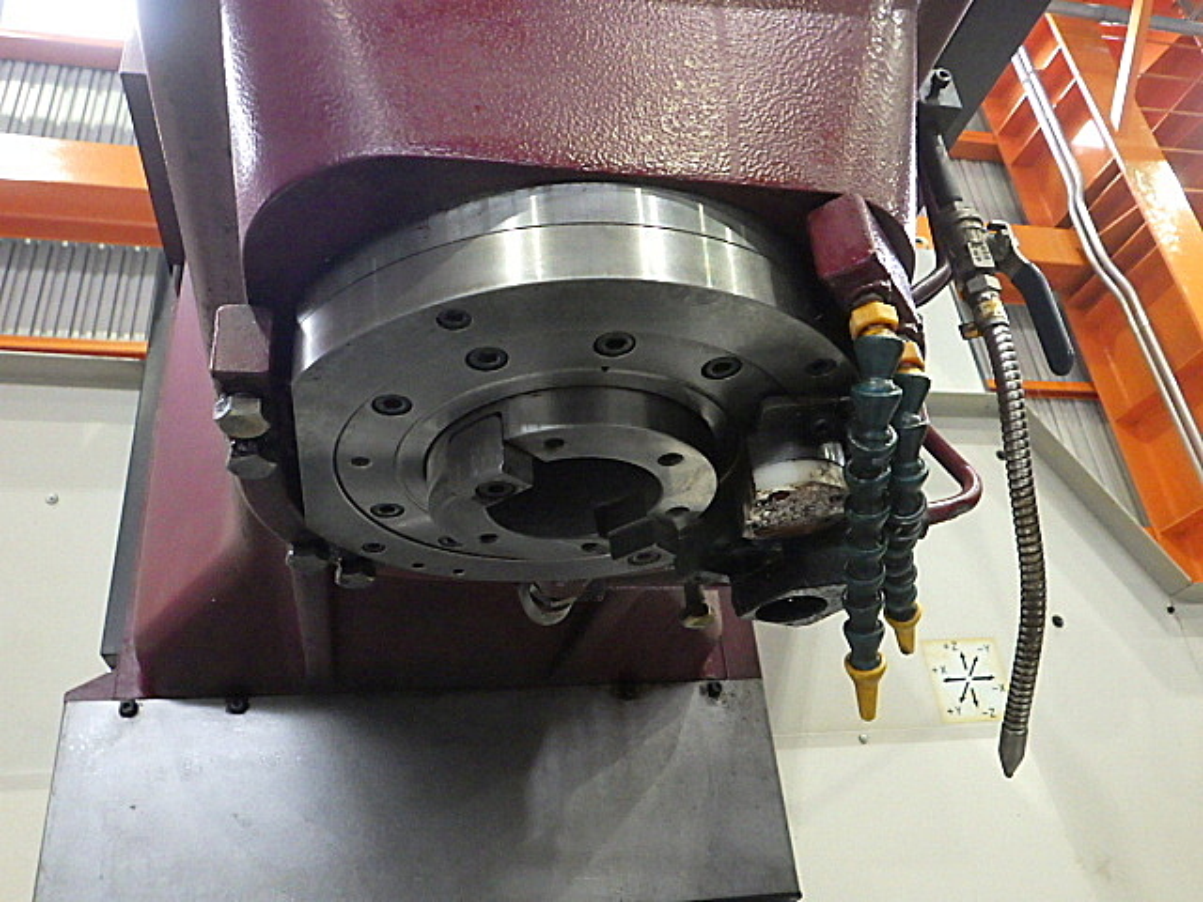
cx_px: 602
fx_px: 973
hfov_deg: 63.4
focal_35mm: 28
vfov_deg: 49.7
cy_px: 451
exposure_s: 1/40
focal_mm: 5
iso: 1600
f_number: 3.5
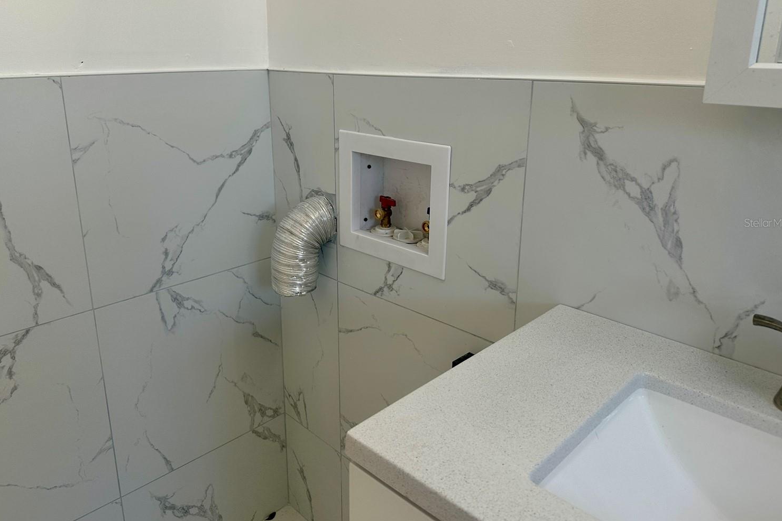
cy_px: 222
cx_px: 371
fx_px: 586
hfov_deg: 67.3
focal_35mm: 27
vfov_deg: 47.8
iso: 64
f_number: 1.78
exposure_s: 1/120
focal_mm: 6.86
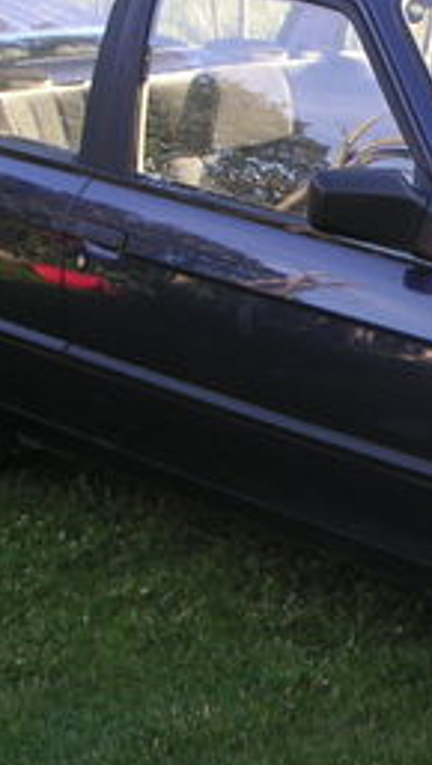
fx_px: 2093
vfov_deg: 20.7
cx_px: 617
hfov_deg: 11.4
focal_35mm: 103
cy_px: 354
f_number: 2.8
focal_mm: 6
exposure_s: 1/60
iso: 50
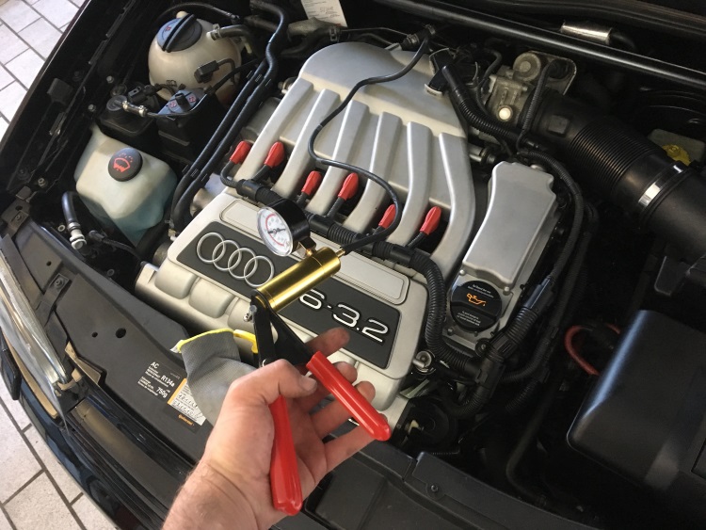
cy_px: 265
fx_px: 592
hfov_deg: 61.6
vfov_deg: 48.3
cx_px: 353
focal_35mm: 29
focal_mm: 4.15
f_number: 2.2
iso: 200
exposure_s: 1/17
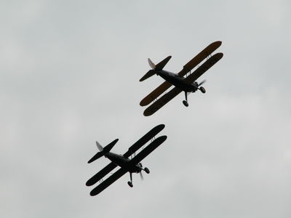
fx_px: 2354
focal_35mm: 280
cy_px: 109
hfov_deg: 7.1
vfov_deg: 5.3
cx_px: 146
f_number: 7.4
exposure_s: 1/731
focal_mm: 71.2
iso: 100
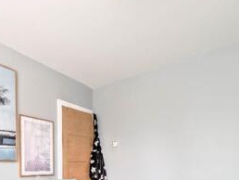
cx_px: 79
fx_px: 187
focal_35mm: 27
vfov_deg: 46.4
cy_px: 162
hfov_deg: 63.5
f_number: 1.7
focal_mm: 2.02
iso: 51
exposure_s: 1/65.2
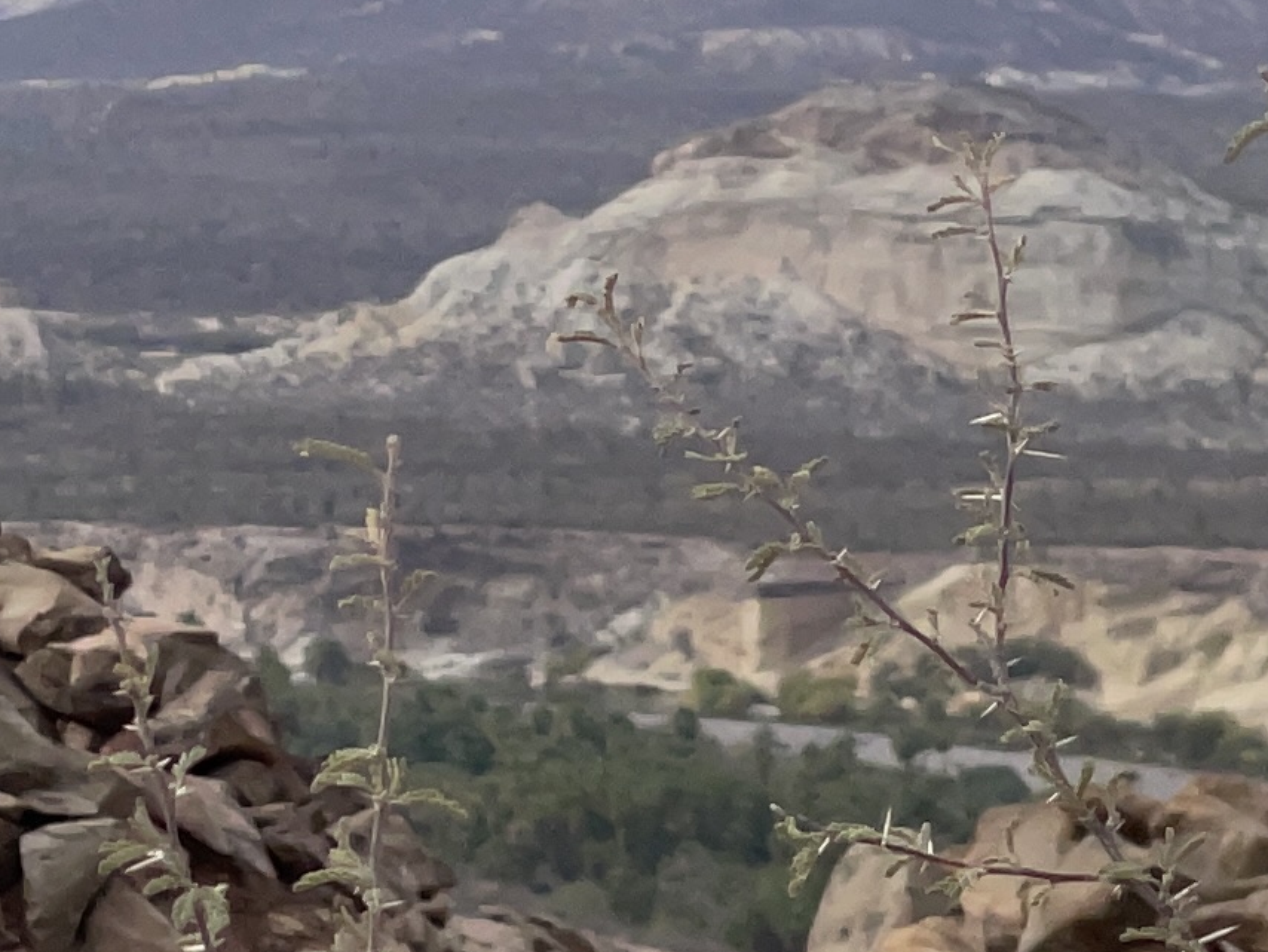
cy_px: 12
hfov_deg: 6.3
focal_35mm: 302
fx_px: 11066
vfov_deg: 4.9
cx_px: -1473
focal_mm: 7.5
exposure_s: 1/2222
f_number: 2.2
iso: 20
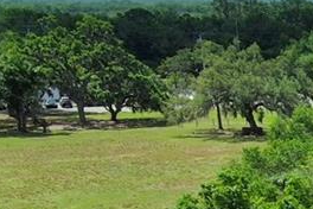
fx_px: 1530
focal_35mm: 176
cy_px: 432
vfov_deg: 7.5
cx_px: 868
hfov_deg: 9.6
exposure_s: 1/400
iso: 100
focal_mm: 10.57
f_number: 9
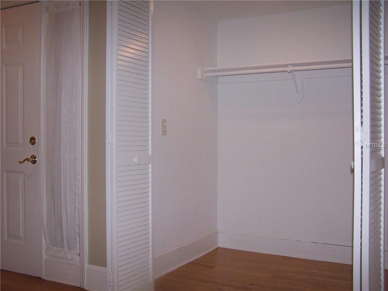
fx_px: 426
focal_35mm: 38
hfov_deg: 49.0
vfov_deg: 37.7
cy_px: 146
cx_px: 194
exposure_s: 1/60
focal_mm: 6.3
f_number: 2.8
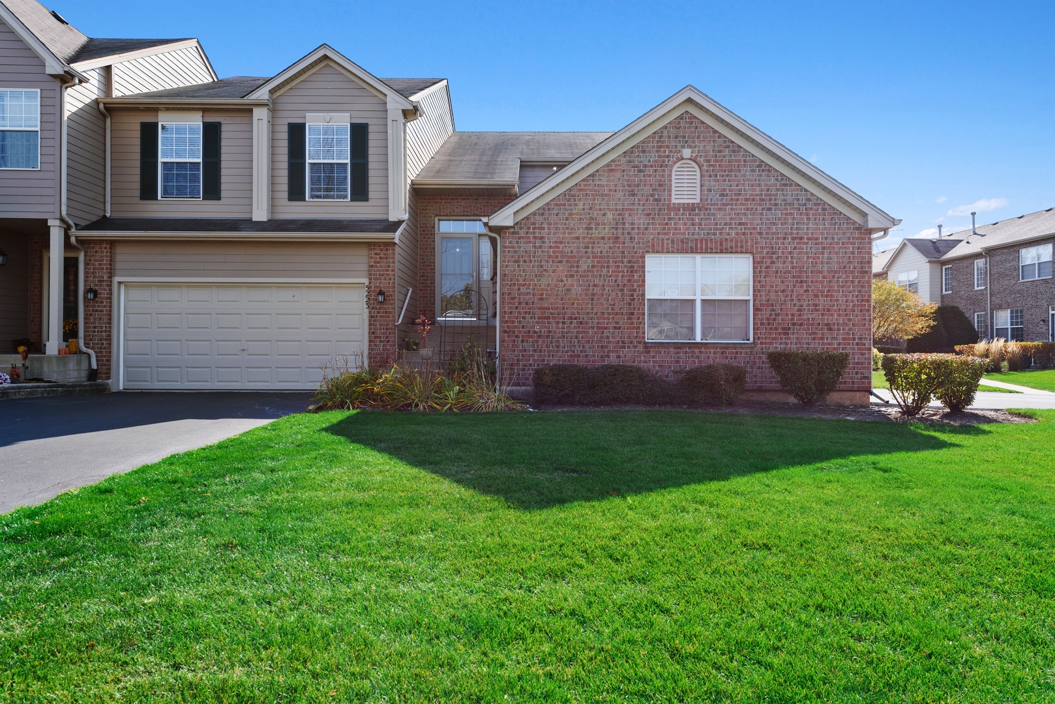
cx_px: 528
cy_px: 352
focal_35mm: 22
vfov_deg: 57.3
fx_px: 645
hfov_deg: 78.6
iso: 200
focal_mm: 22
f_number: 8
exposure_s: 1/250
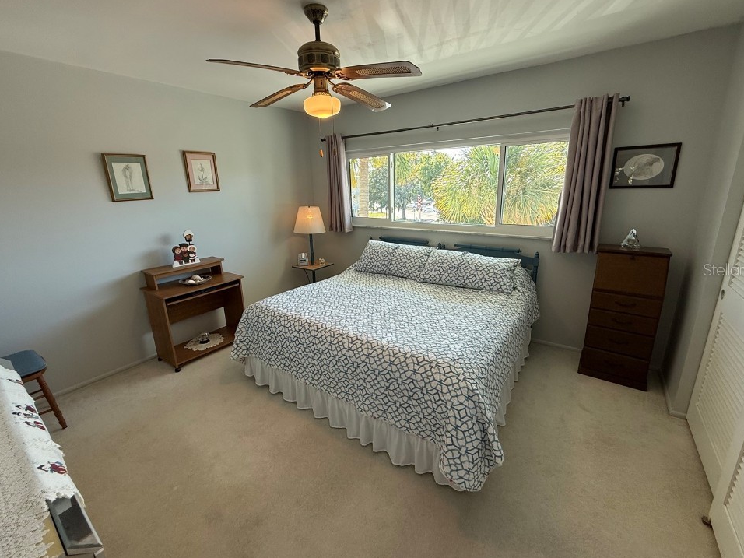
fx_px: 322
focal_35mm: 15
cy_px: 269
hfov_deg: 98.2
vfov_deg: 81.7
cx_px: 378
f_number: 2.2
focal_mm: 2.22
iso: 80
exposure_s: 1/120
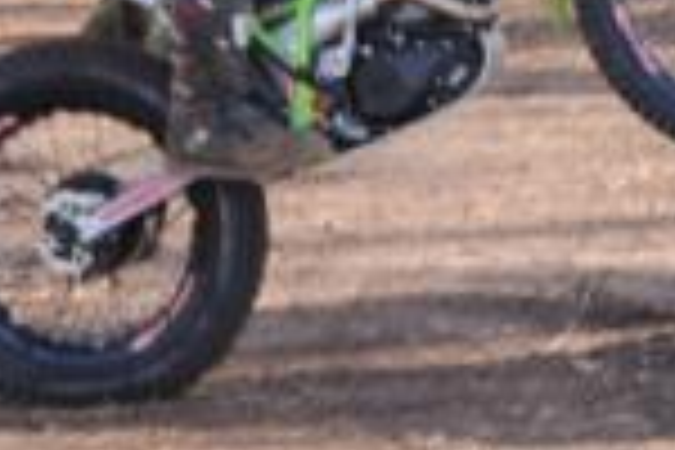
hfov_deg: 7.7
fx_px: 5006
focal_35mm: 267
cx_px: 400
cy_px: -38
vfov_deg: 5.1
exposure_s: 1/125
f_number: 5.6
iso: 250
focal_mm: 80
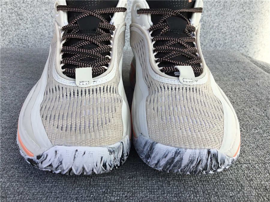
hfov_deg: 58.4
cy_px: 101
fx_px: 242
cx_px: 135
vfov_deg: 45.4
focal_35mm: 31
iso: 25
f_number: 2.4
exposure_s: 1/482
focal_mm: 3.3
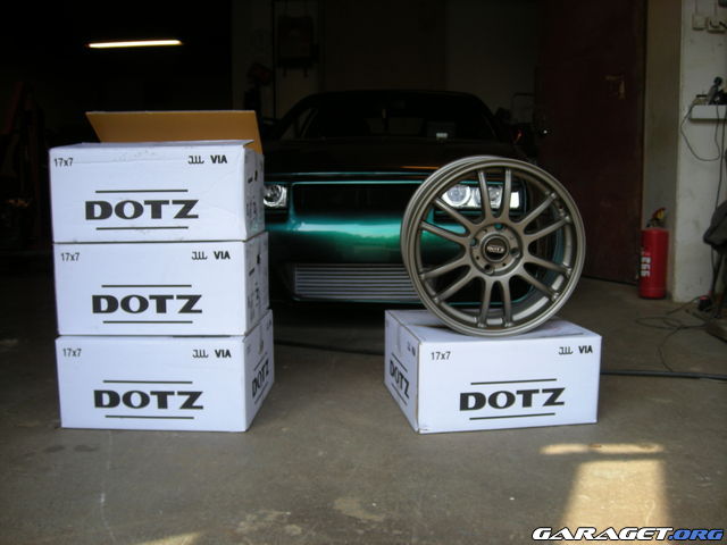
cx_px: 364
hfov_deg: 52.6
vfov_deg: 40.7
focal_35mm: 35
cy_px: 272
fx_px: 735
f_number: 2.8
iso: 64
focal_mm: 5.7
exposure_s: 1/265
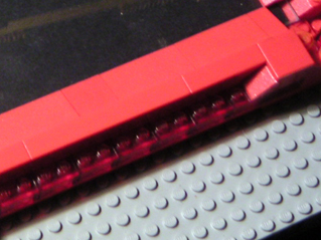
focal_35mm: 133
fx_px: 1233
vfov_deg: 11.0
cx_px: -15
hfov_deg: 14.5
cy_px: 7
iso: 100
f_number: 3
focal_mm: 8.2
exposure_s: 1/10
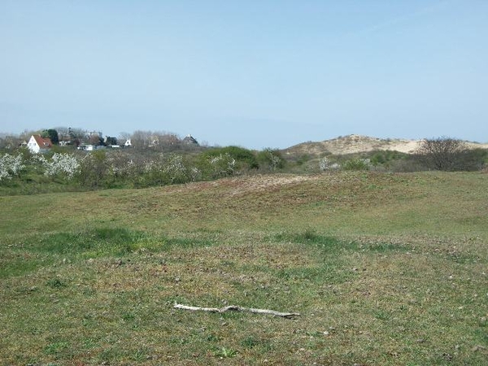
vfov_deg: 29.1
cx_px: 244
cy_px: 183
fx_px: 705
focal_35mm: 50
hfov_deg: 38.2
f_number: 11.2
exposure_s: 1/125
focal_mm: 8.8
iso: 80
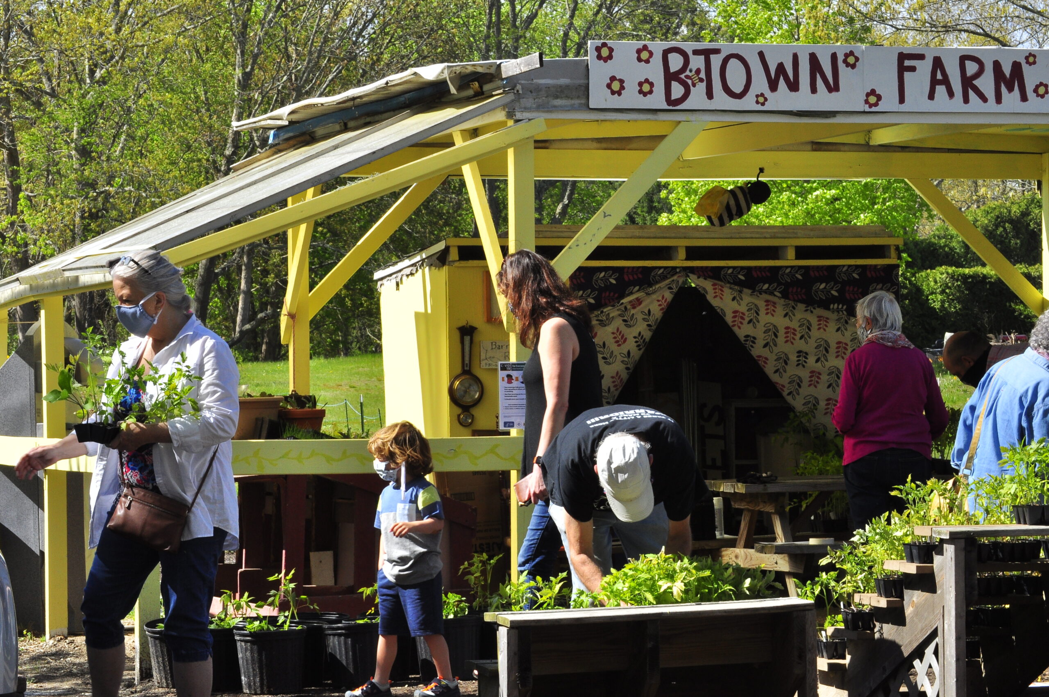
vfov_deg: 10.6
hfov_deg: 15.9
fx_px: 3754
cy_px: 348
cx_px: 524
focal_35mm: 129
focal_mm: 86
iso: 400
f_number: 25
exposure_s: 1/125
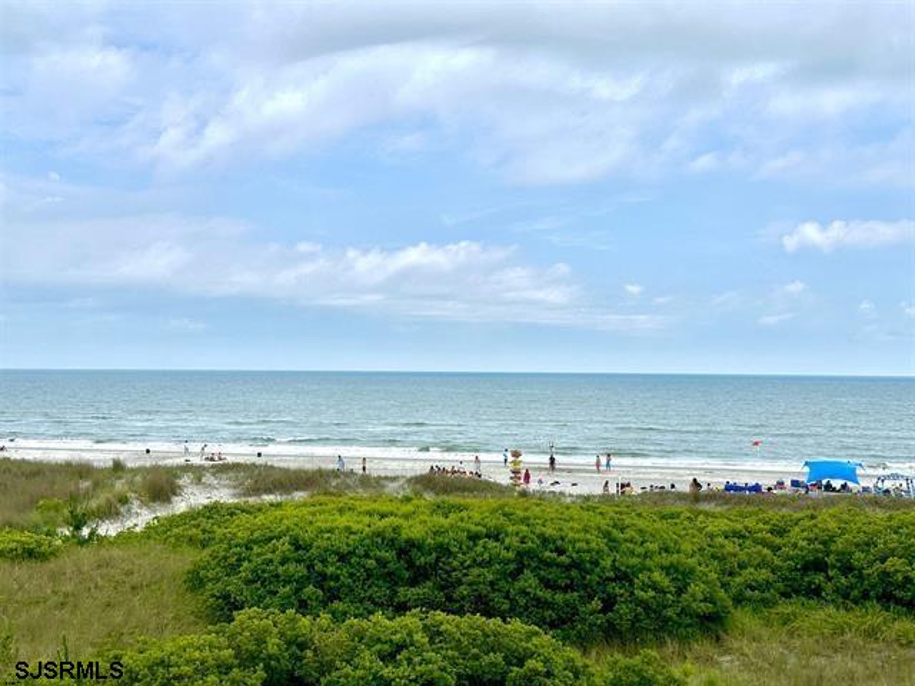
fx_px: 1269
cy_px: 343
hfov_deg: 39.7
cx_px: 458
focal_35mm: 48
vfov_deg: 30.3
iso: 64
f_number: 1.78
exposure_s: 1/12048
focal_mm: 6.86
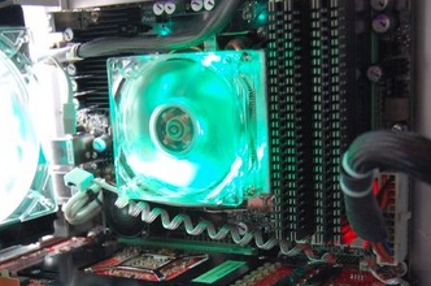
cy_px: 257
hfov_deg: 30.9
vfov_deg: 20.4
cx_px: 162
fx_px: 777
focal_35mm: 65
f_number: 4
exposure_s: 1/30
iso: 800
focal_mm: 24
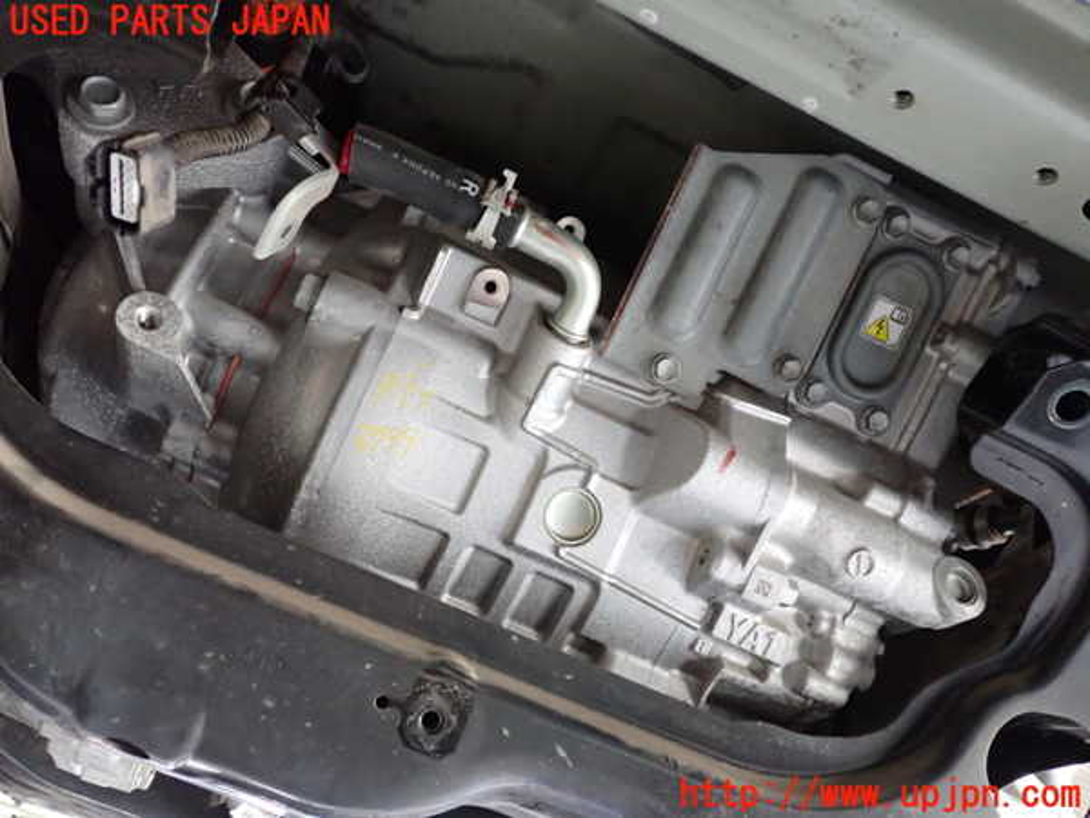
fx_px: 1008
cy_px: 409
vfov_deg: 44.2
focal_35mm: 32
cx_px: 545
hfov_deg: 56.8
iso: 800
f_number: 2.4
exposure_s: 1/40
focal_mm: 5.79
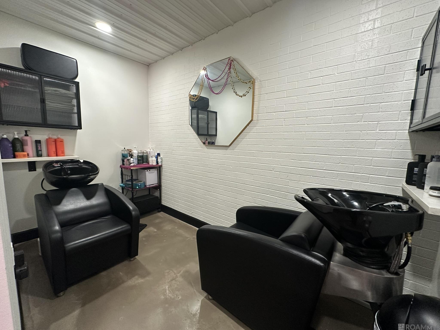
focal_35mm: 14
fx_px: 178
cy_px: 165
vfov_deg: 85.7
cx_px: 220
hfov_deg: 102.1
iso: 200
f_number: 2.2
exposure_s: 1/60
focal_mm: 2.22
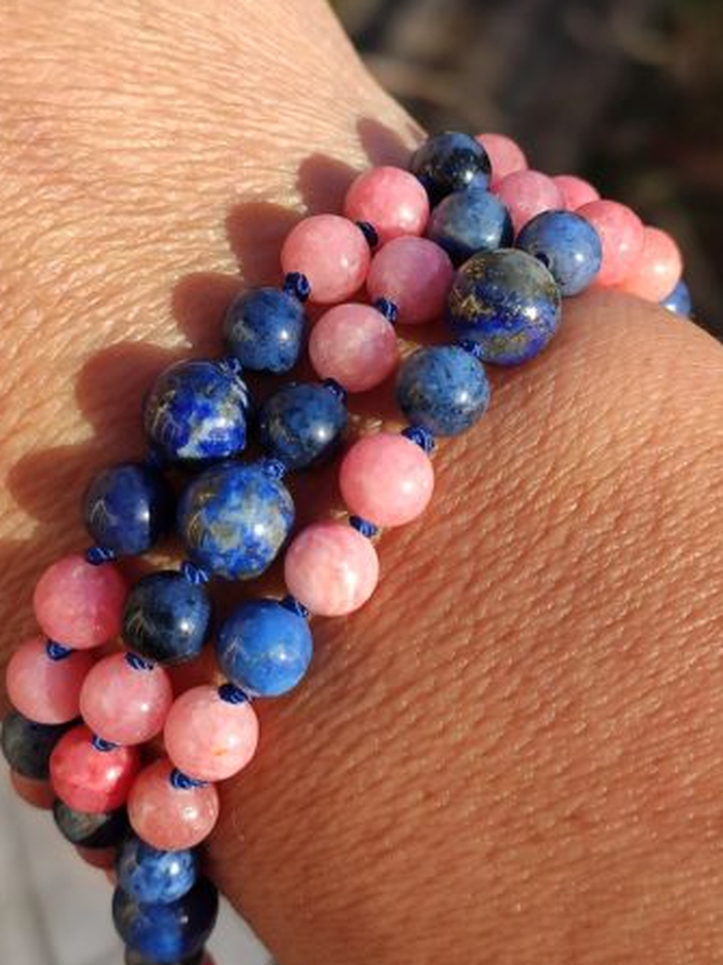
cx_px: 330
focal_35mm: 31
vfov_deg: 58.0
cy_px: 398
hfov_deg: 45.4
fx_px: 864
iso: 112
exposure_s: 1/728
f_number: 1.75
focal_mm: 4.77
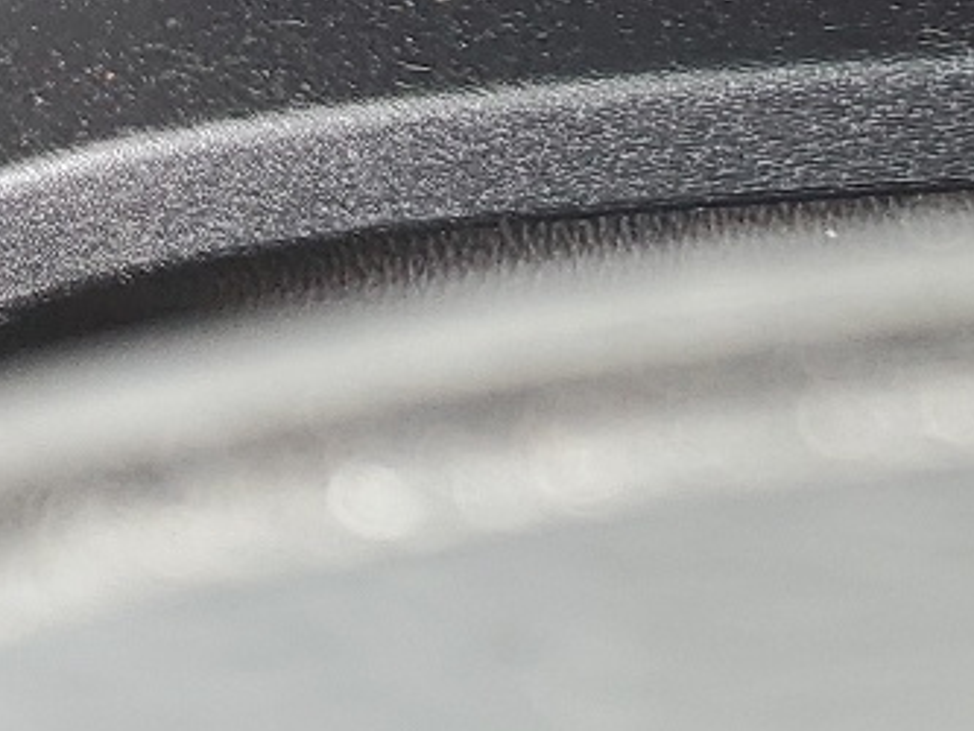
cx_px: 959
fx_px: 3518
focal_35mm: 125
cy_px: -898
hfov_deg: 15.5
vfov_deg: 10.5
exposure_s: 1/60.2
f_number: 1.5
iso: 52
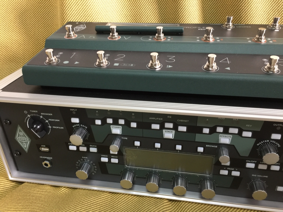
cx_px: 142
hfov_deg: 61.7
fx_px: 237
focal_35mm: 29
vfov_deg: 48.2
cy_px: 106
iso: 64
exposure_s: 1/15
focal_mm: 4.15
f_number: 2.2
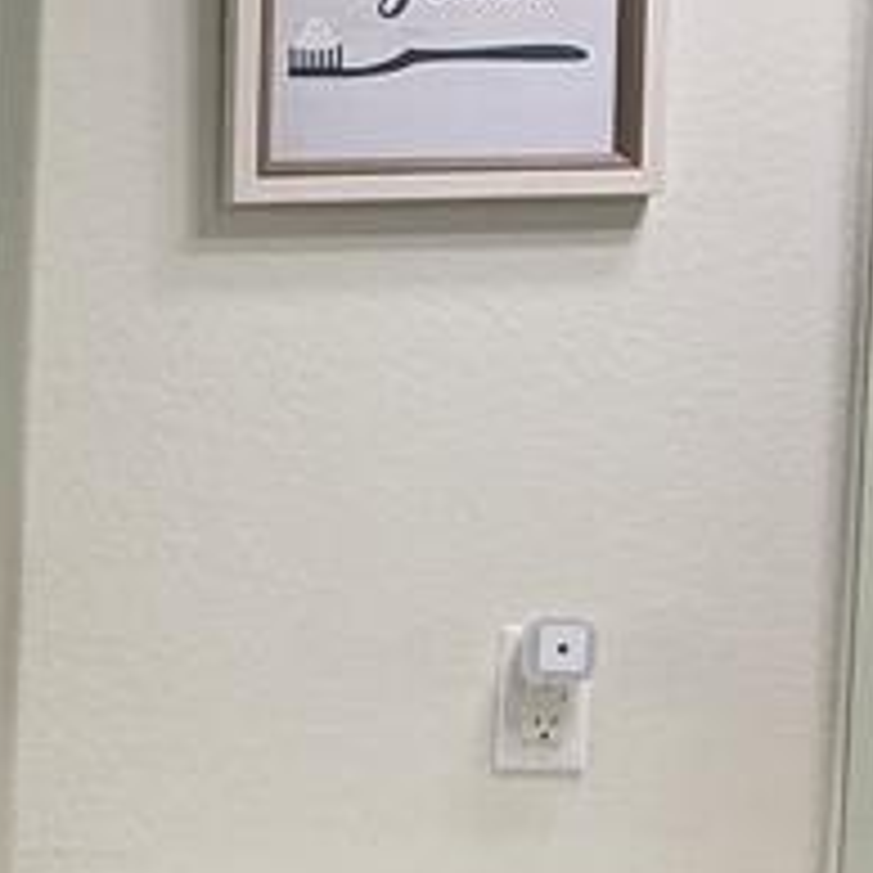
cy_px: 918
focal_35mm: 135
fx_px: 3852
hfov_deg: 11.4
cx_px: -990
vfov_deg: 12.7
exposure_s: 1/60
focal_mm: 3
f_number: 1.8
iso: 32
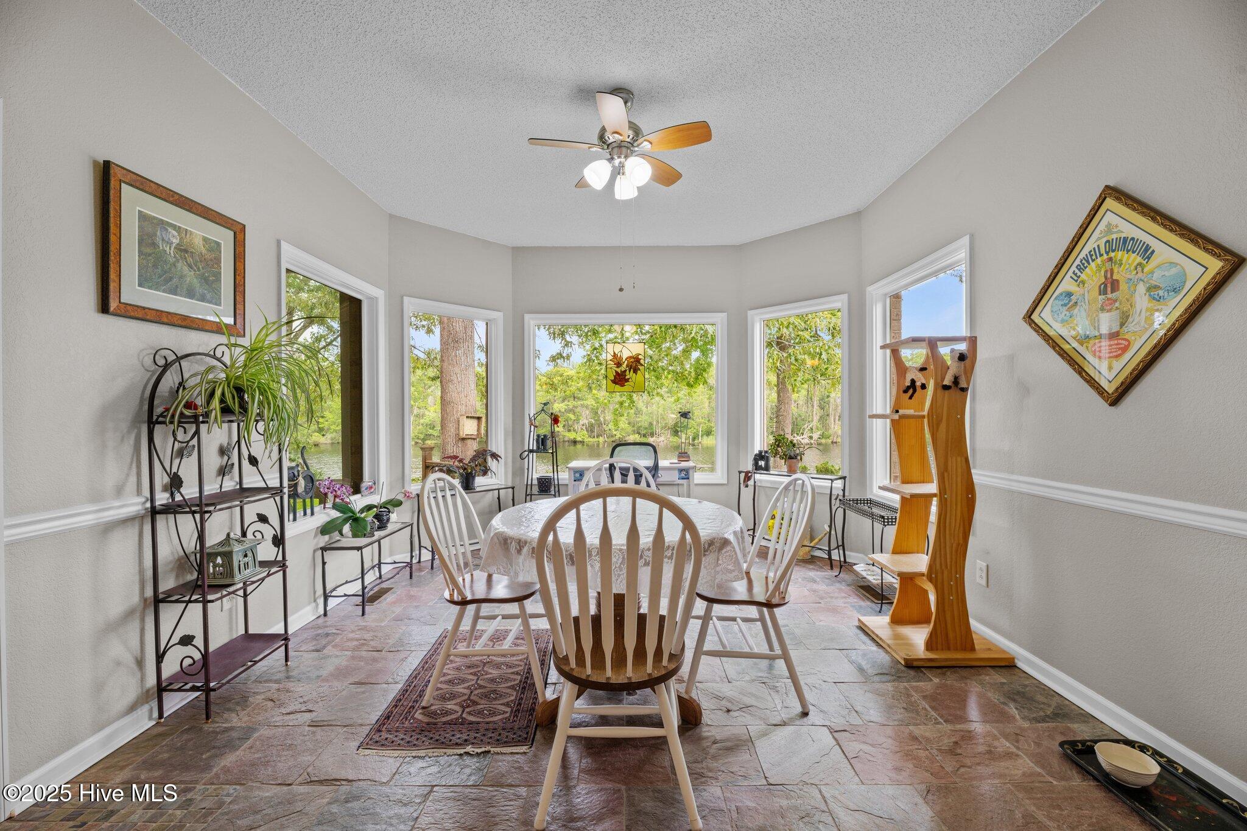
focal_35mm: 14
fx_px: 485
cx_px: 624
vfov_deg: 81.2
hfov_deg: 104.3
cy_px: 416
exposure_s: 1/1.25
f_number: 9
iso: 100
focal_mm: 14
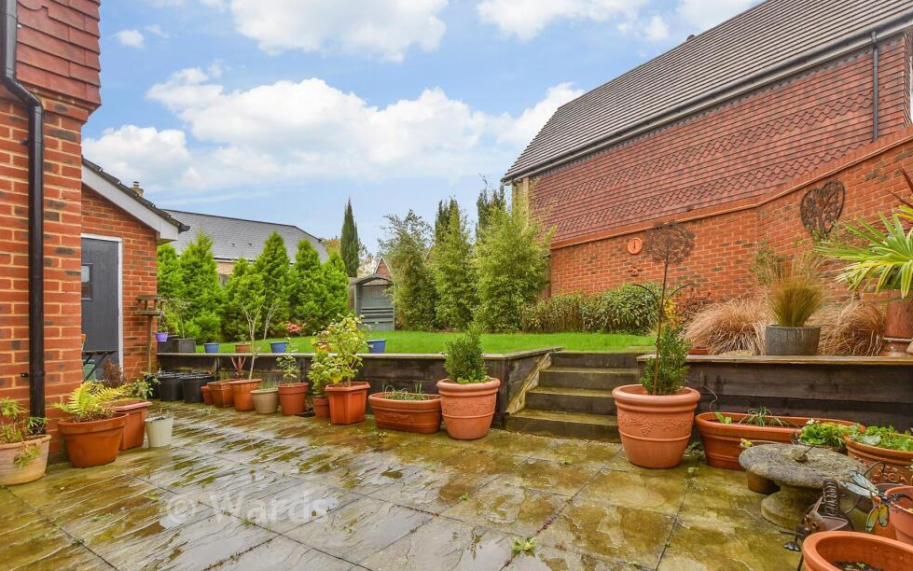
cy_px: 290
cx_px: 477
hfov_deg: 97.8
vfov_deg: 71.3
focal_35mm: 16
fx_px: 398
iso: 160
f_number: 8
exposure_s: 1/60
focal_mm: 10
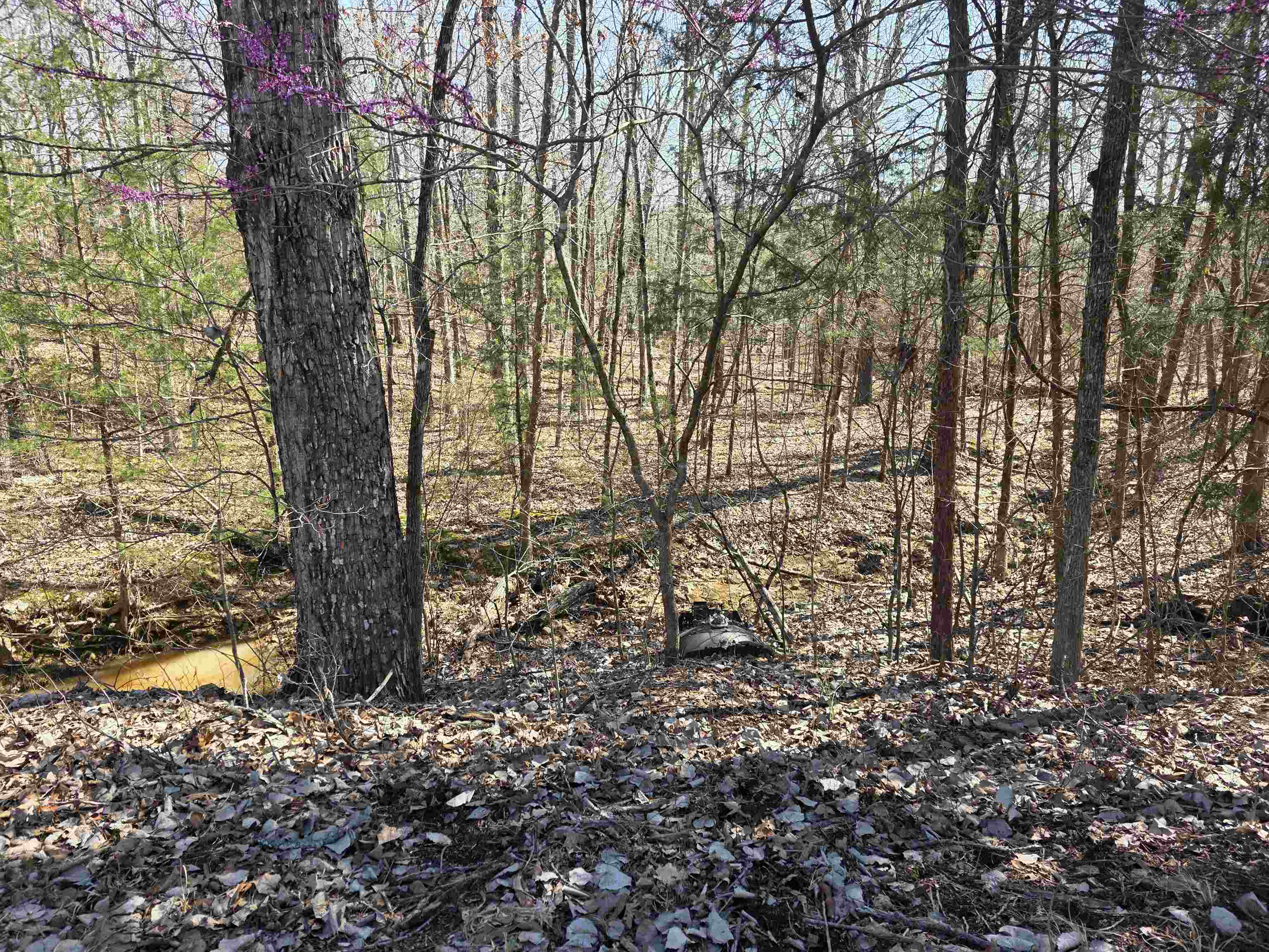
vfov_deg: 58.9
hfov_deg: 73.9
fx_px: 843
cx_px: 634
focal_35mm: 23
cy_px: 476
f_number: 1.7
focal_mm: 6.3
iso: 40
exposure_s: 1/359
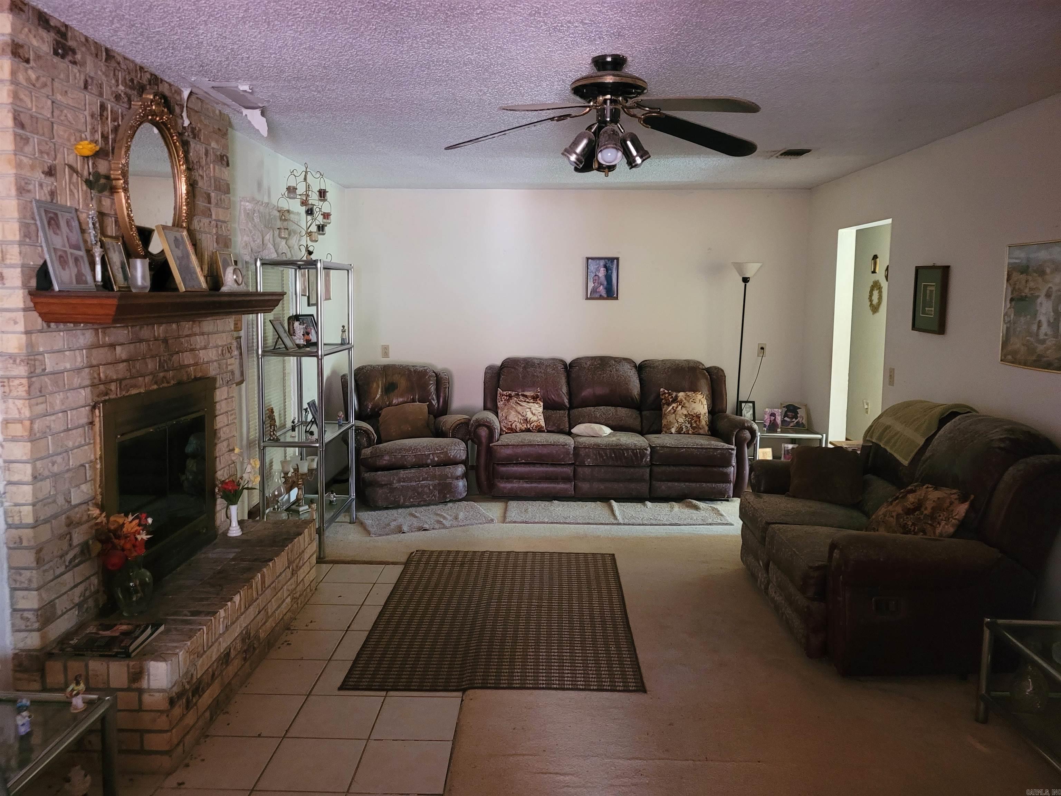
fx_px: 797
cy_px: 398
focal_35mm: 26
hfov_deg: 67.3
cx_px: 530
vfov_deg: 53.1
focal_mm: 5.4
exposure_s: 1/24
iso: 500
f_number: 1.8
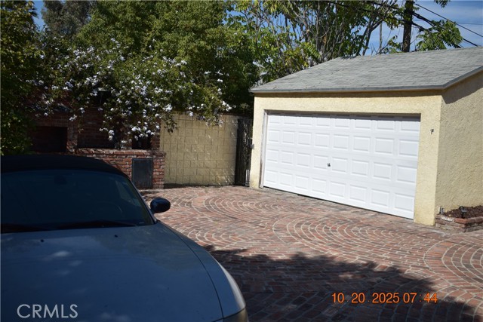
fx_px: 483
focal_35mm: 36
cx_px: 242
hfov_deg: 53.1
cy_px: 161
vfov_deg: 36.9
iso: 100
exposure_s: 1/1250
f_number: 4
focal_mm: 24
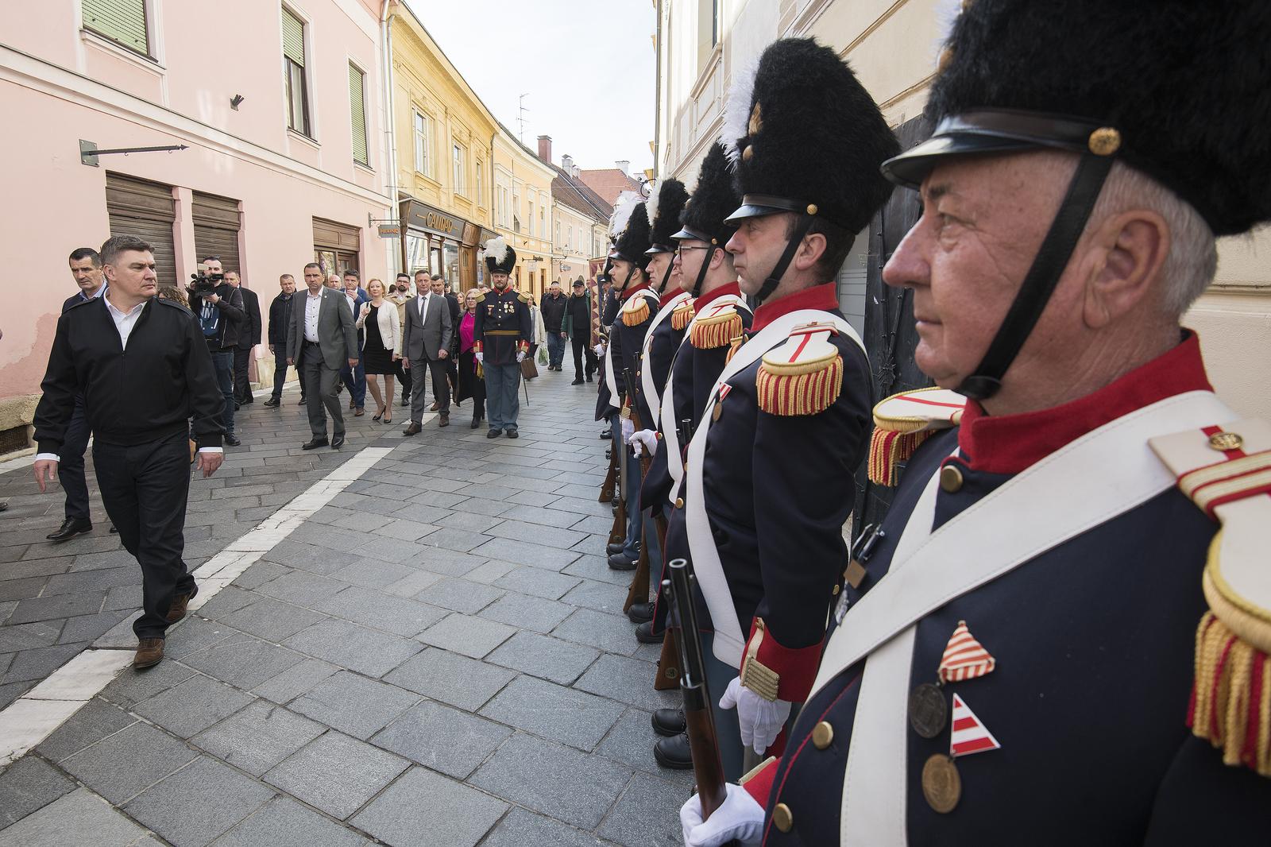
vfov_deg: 73.7
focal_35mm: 16
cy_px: 424
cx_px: 636
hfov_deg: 96.7
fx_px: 565
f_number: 7.1
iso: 180
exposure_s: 1/250
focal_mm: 16
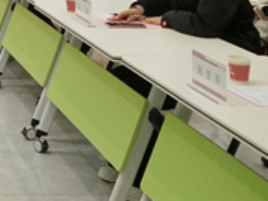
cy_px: -136
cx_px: -175
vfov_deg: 13.2
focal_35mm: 103
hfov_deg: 16.7
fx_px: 797
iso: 2500
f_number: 8
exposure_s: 1/125
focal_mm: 24
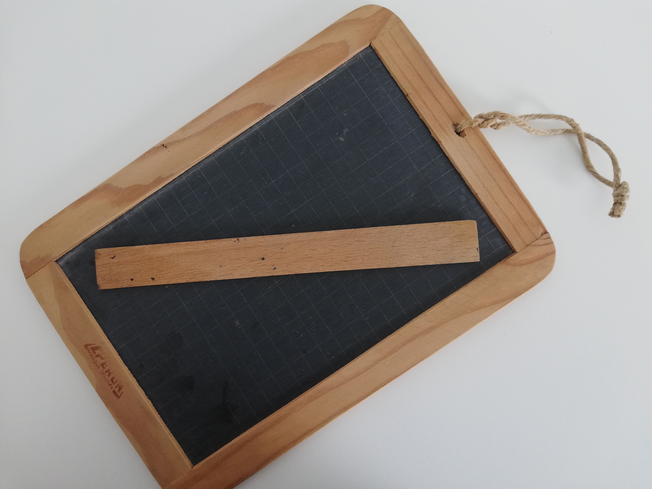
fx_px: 490
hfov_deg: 67.3
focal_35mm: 26
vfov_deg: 53.1
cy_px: 244
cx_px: 326
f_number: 2.2
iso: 125
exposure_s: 1/40
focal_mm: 3.81
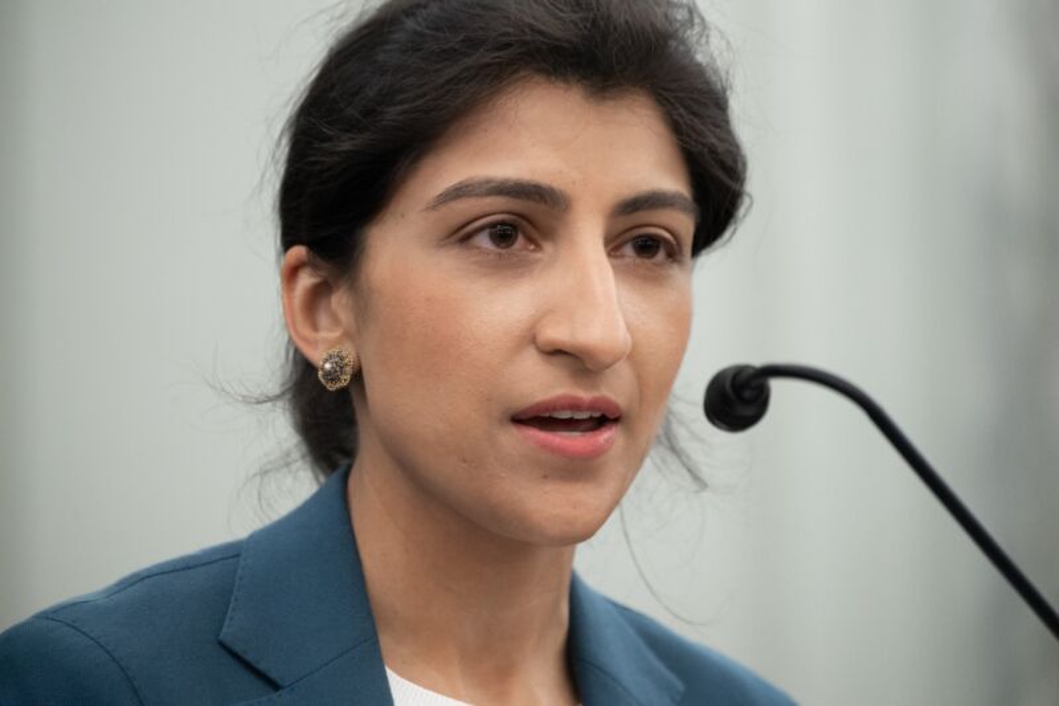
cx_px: 530
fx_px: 9999
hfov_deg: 6.1
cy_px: 353
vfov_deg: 4.0
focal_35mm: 340
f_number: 5.6
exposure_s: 1/125
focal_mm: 340
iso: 5000
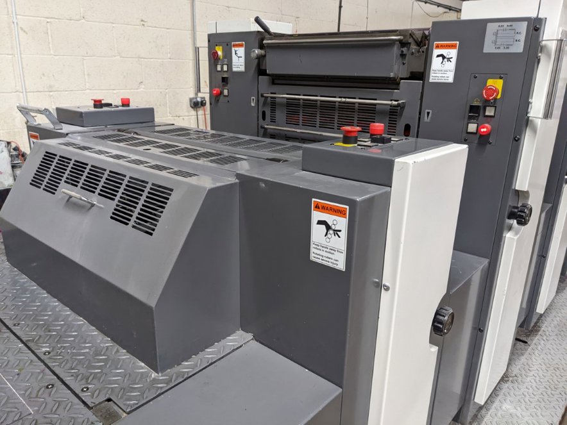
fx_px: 442
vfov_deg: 51.4
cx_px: 284
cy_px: 212
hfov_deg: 65.3
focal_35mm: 27
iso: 412
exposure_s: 1/50
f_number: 1.73
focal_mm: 4.38
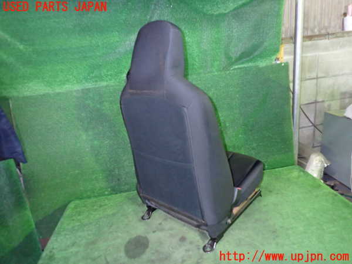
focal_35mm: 25
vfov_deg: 54.9
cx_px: 176
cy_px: 132
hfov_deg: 69.4
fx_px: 254
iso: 800
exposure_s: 1/30
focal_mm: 4.5
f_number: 2
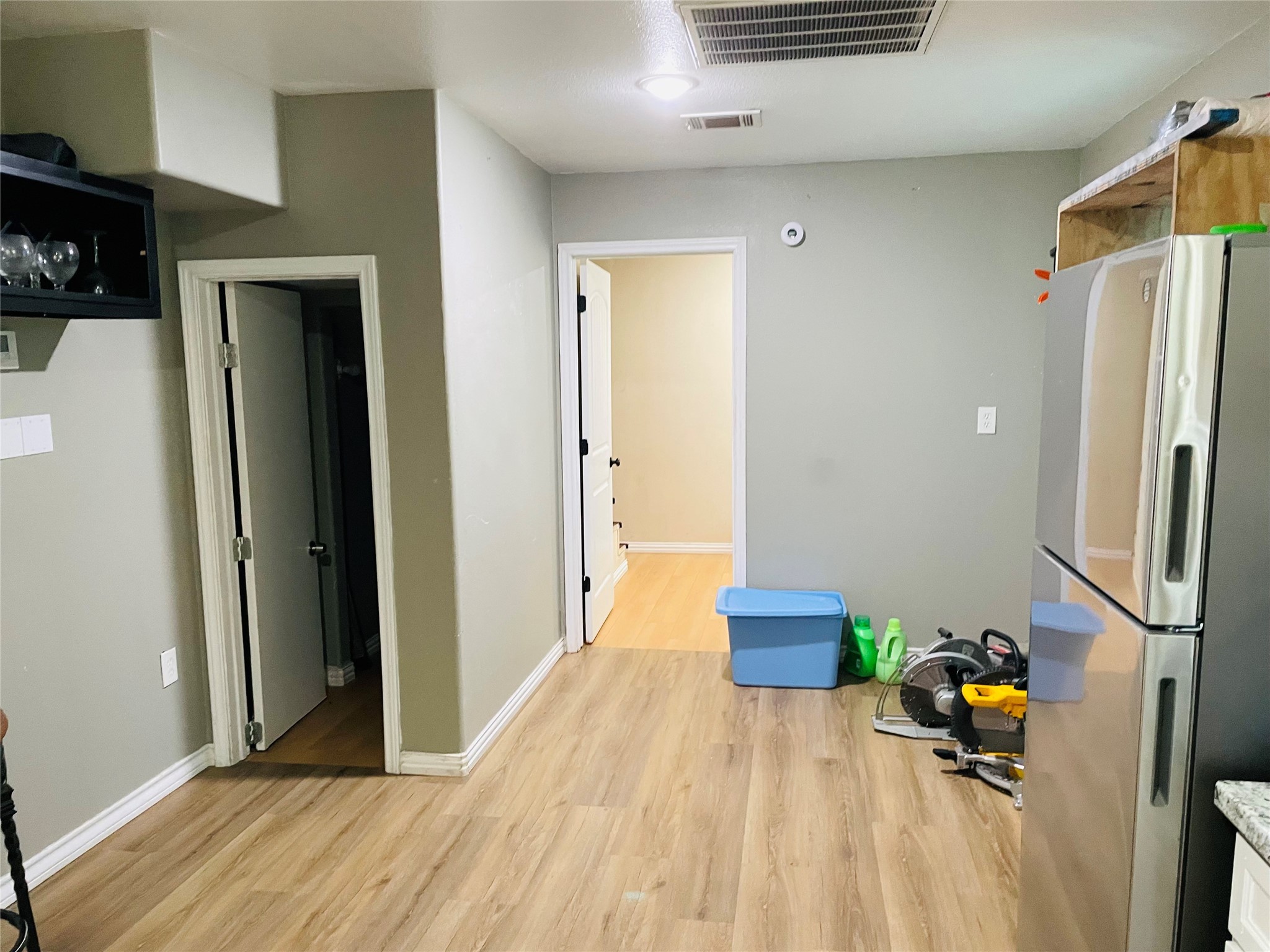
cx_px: 635
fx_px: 954
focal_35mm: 26
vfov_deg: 53.1
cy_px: 476
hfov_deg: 67.3
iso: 320
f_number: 1.6
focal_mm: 4.2
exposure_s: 1/60
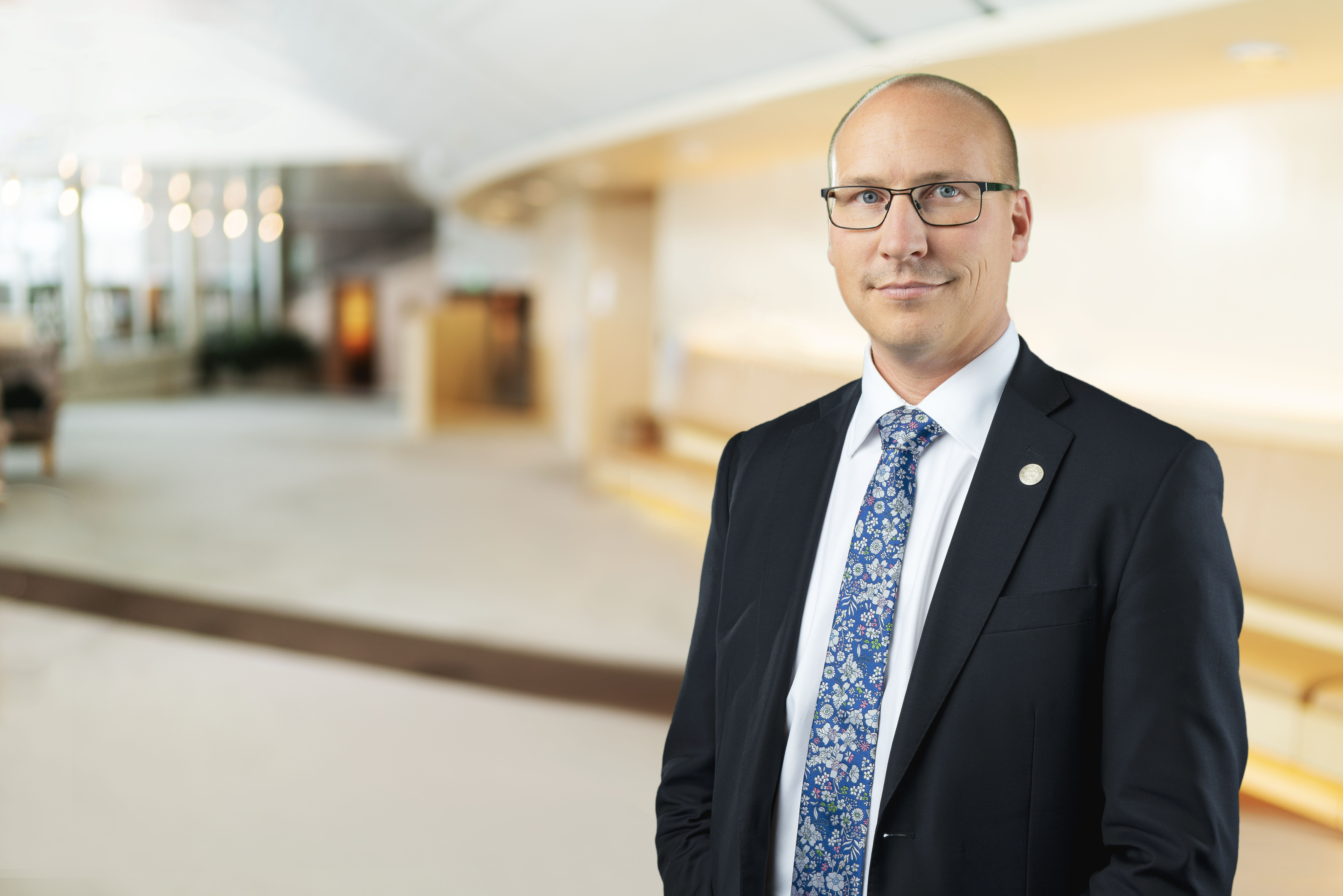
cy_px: 448
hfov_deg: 54.4
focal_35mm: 35
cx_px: 672
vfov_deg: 37.9
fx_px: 1306
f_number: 1.4
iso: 200
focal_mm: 35
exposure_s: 1/200
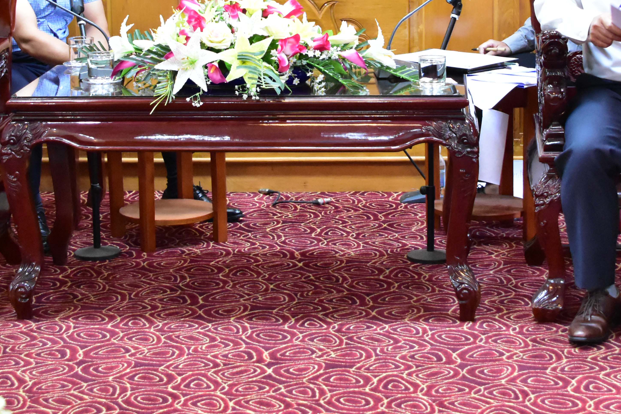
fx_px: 1828
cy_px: 34
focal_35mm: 106
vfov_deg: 12.8
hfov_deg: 19.3
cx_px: 283
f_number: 4.5
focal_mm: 34
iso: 6400
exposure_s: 1/50
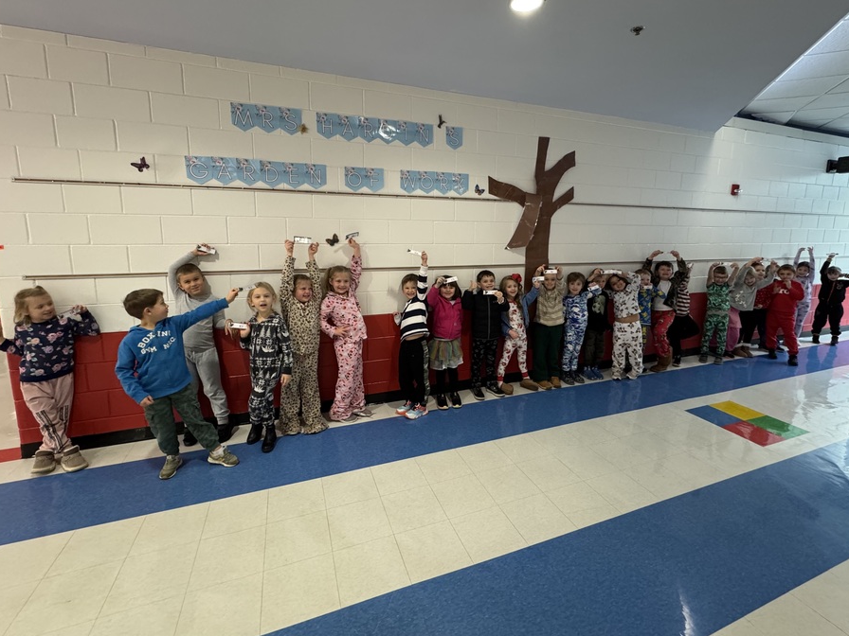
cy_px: 288
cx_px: 437
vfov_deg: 77.9
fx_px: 392
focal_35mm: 16
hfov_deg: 94.5
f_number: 2.2
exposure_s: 1/60
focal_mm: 2.22
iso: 400
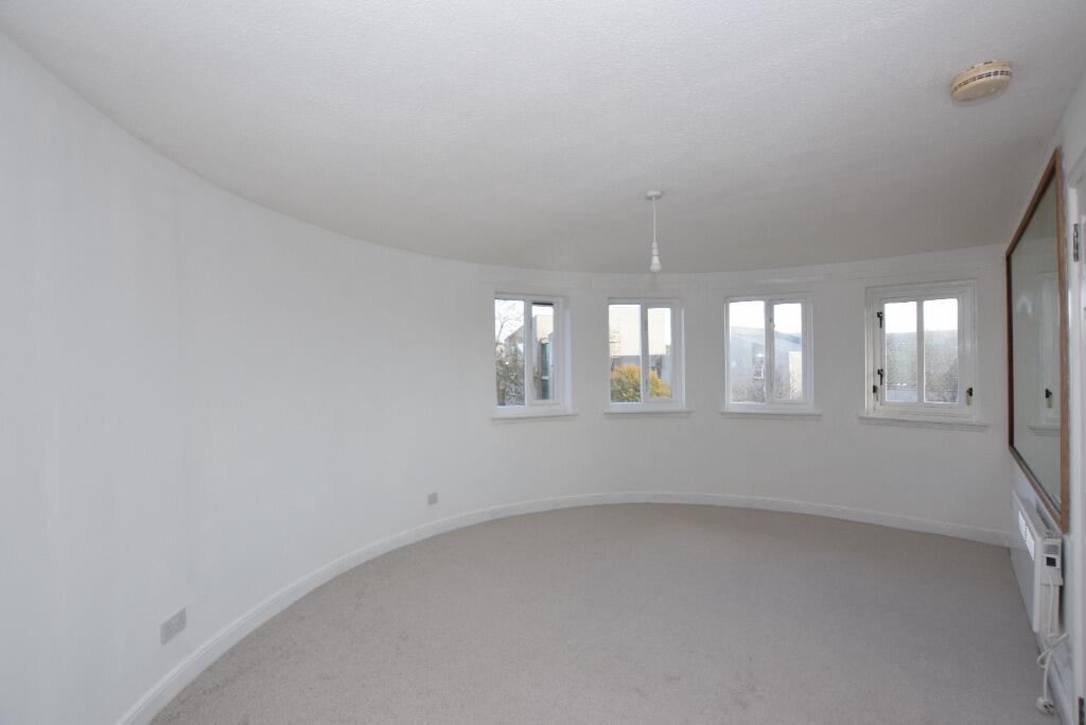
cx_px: 543
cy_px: 362
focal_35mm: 15
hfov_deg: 100.4
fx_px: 453
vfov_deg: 77.3
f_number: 5.6
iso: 400
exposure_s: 1/125
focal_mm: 10
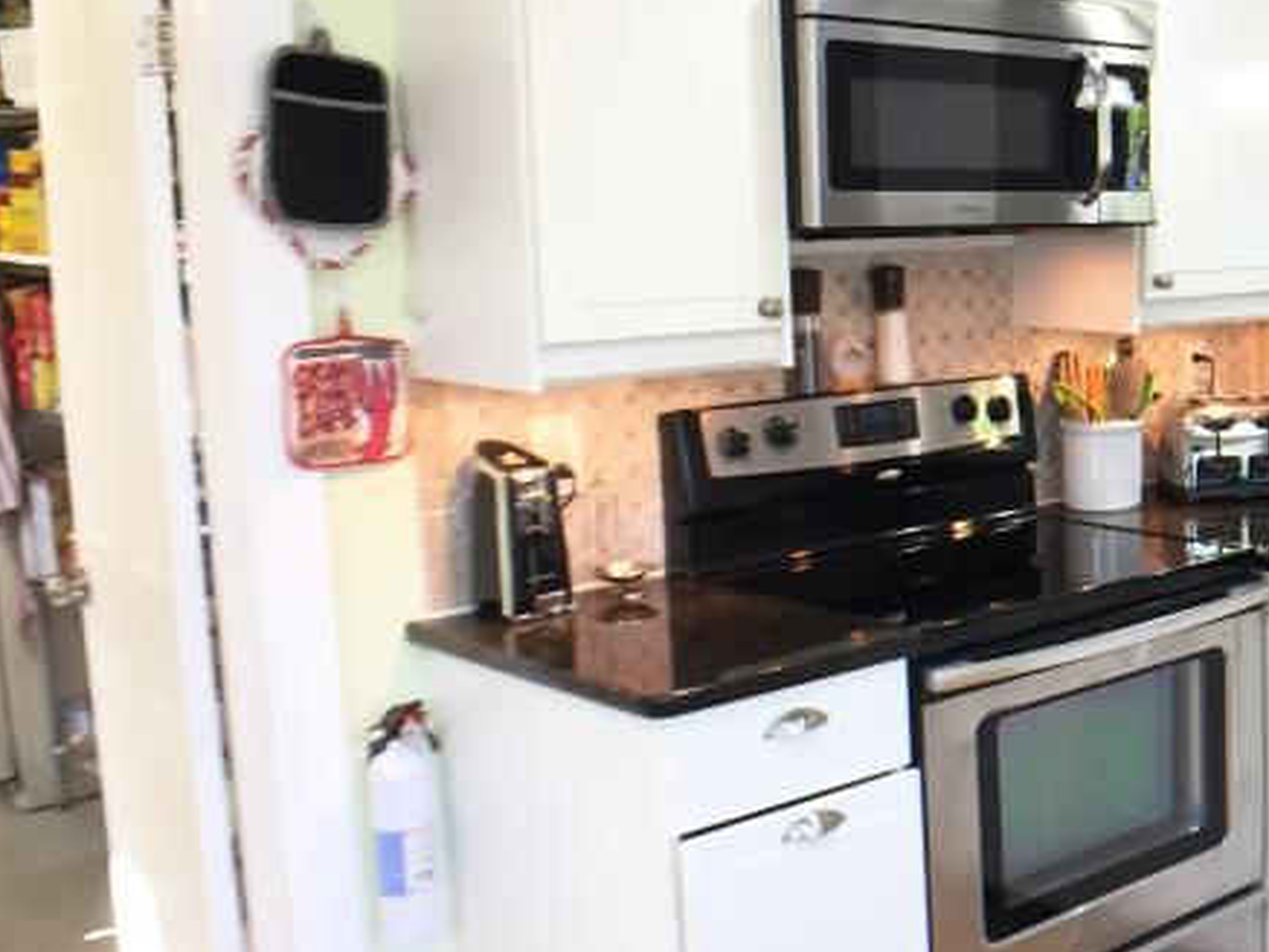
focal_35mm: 68
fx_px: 2494
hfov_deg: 26.0
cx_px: 1455
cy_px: 456
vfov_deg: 21.6
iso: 80
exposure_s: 1/30
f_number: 2.2
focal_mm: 4.15
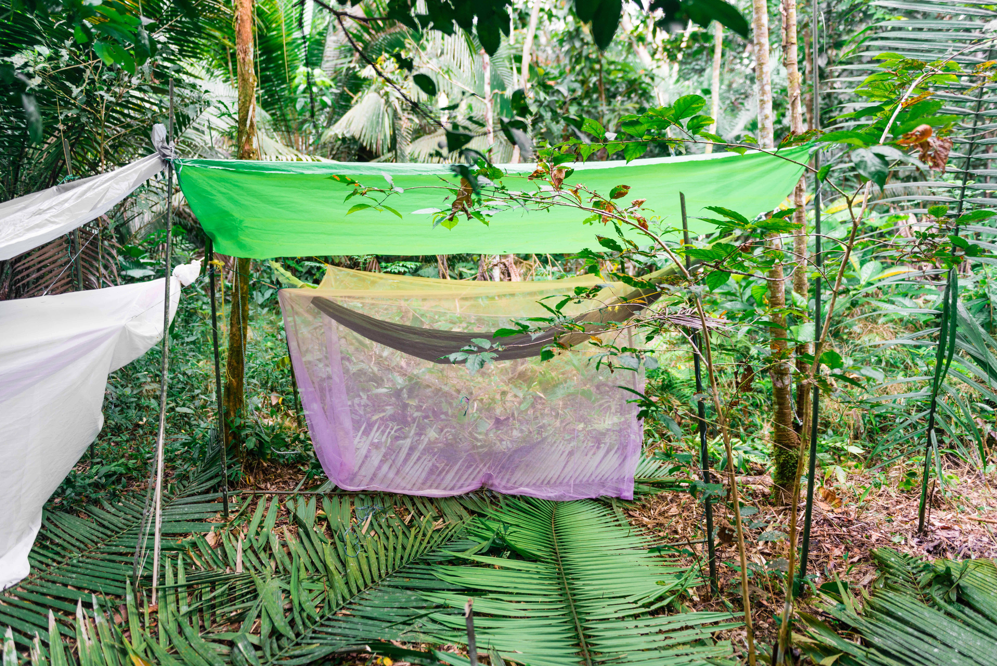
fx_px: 665
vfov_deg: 53.2
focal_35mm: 24
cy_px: 333
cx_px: 498
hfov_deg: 73.7
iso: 640
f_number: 2.8
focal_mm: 24
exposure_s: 1/125
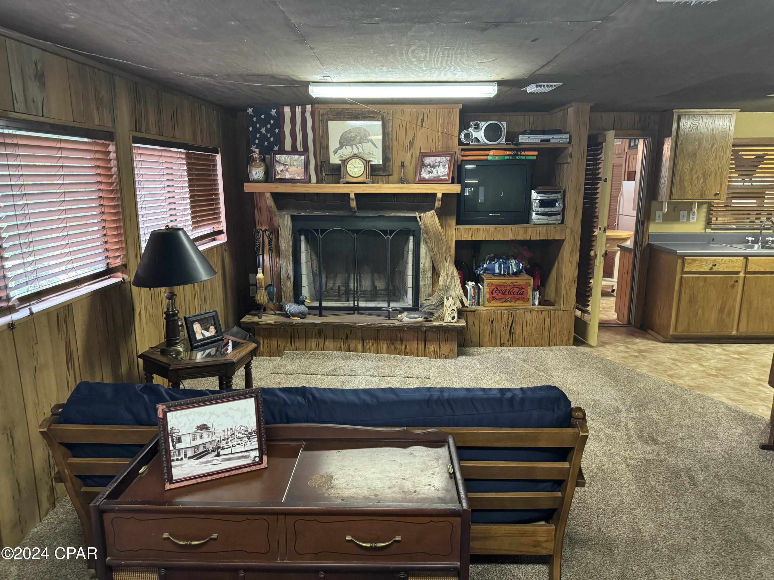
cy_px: 290
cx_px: 387
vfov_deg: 56.8
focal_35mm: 24
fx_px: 537
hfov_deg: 71.6
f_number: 1.78
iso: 800
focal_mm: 6.76
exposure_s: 1/60
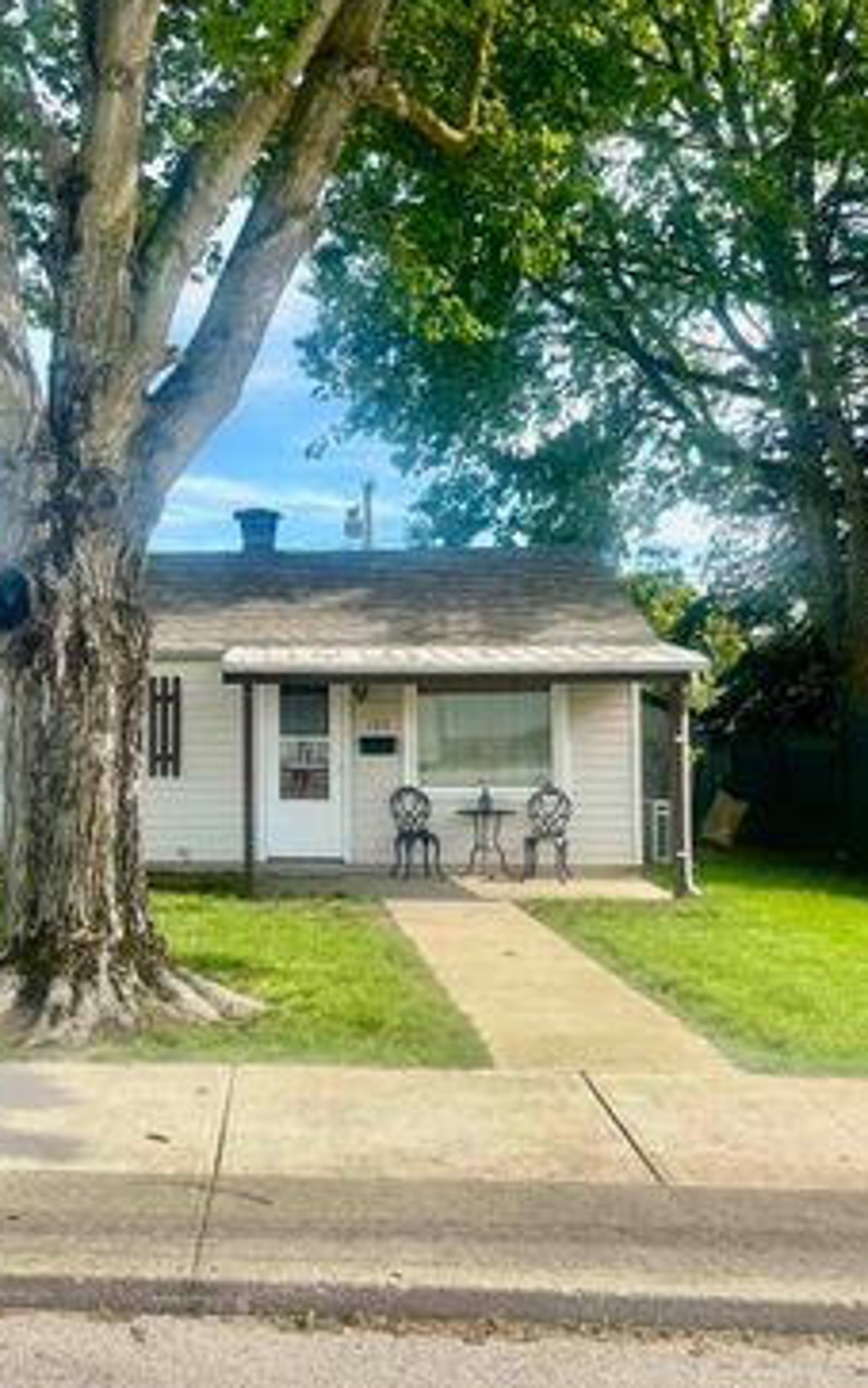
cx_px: 195
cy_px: 694
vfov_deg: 51.5
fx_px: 1438
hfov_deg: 32.8
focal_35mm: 38
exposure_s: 1/1812
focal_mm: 5.96
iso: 50
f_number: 1.6
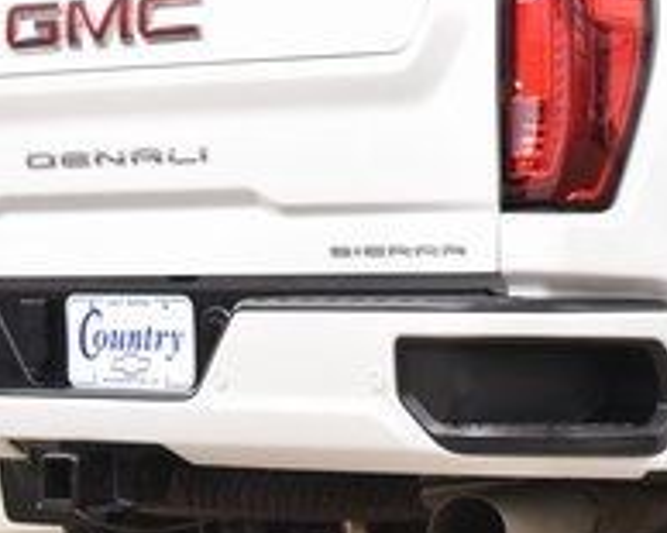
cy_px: 242
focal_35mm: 158
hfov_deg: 11.9
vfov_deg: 9.8
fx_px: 3117
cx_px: 818
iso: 1600
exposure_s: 1/60
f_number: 6.3
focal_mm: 34
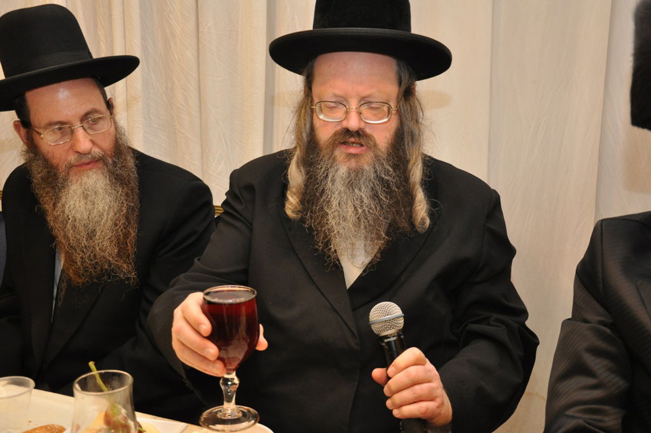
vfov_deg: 29.8
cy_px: 216
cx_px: 326
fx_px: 813
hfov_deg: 43.7
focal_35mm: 45
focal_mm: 30
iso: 800
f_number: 4.2
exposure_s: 1/60
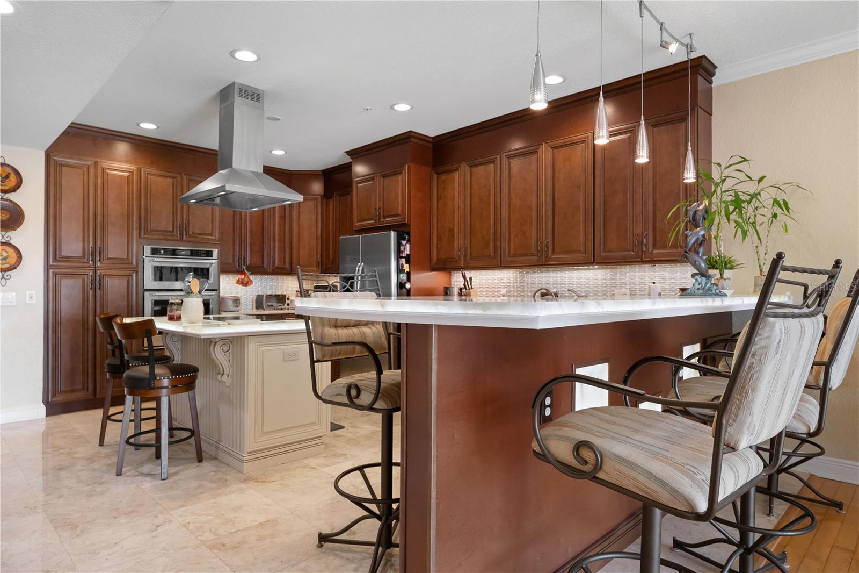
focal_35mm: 21
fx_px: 501
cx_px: 430
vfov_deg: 59.5
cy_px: 286
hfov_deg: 81.2
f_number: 8
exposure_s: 1/13
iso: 400
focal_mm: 21
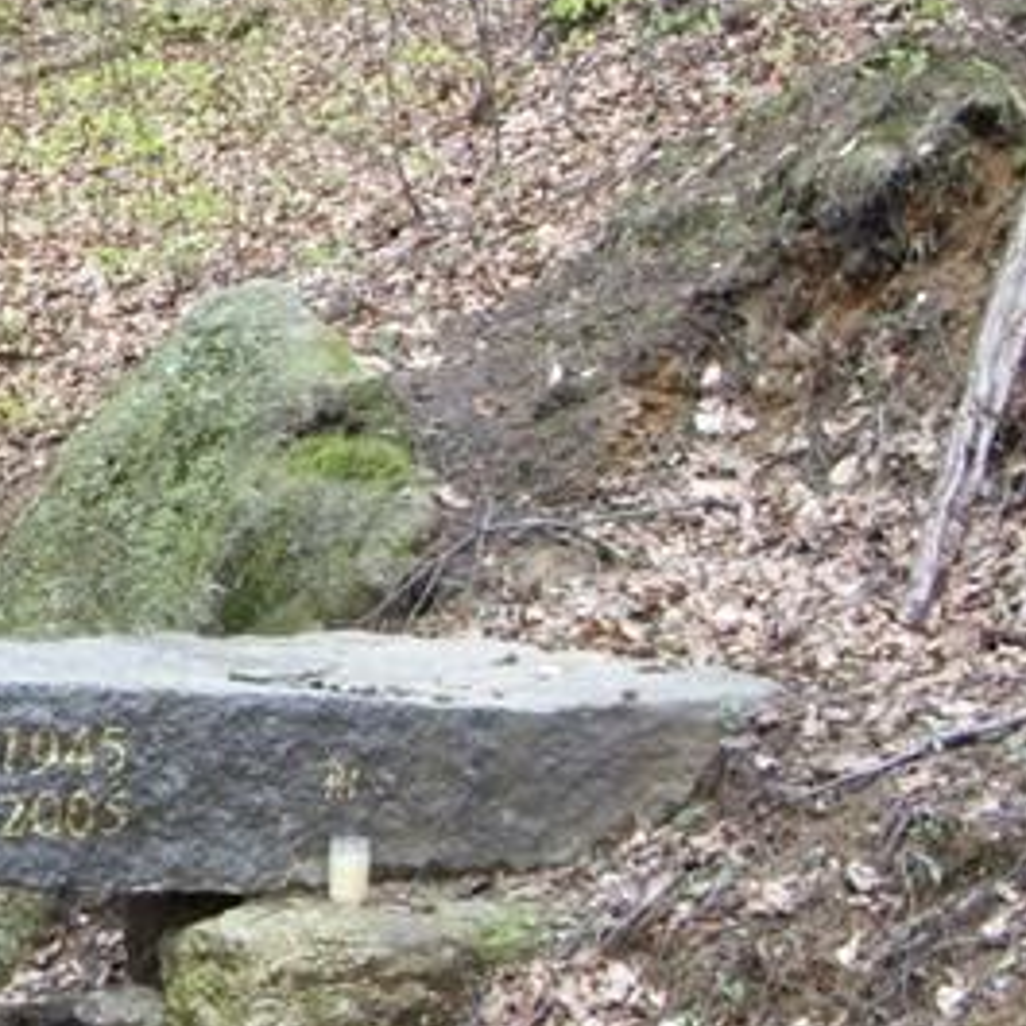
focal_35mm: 130
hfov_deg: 12.6
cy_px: 434
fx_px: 4359
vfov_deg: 13.4
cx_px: -643
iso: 50
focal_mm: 6.3
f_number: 2.8
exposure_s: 1/36
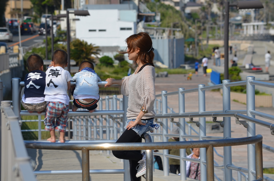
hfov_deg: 8.9
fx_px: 1766
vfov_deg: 5.9
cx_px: 137
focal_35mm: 232
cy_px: 90
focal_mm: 155
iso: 180
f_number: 8
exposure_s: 1/1000
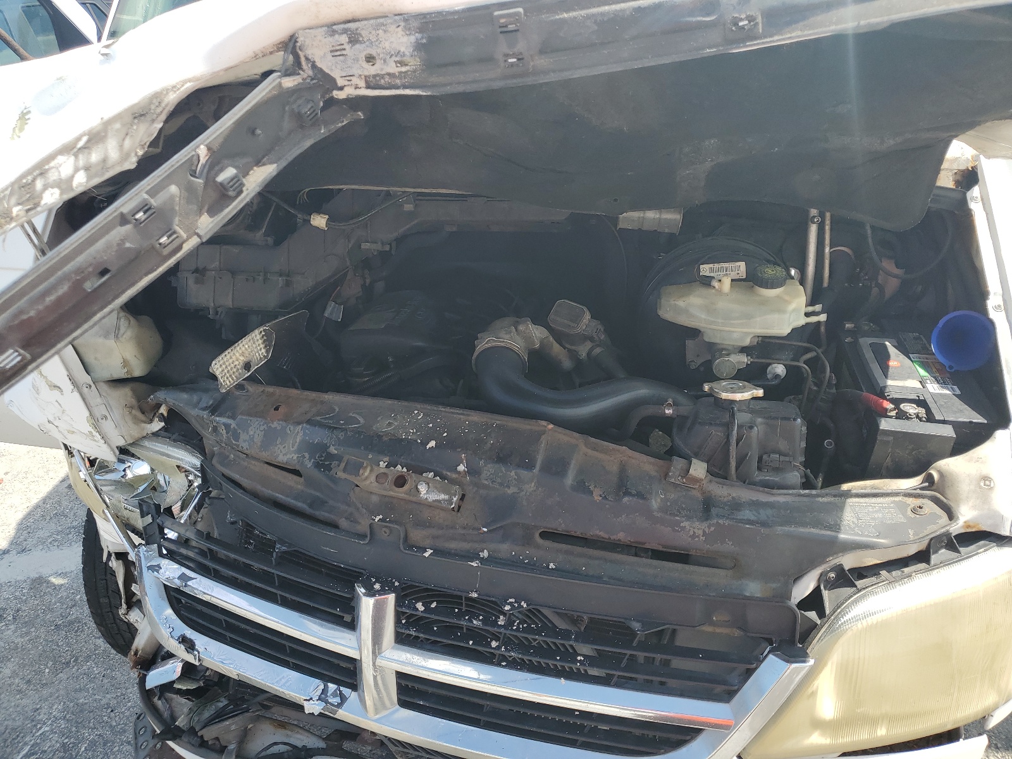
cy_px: 380
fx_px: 760
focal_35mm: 26
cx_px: 506
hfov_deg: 67.3
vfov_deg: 53.1
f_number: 1.5
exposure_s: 1/1429
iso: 50
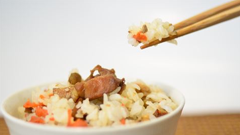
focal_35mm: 56
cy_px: 80
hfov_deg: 37.5
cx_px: 121
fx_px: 353
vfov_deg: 21.6
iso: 100
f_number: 2.2
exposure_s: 1/200
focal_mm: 35
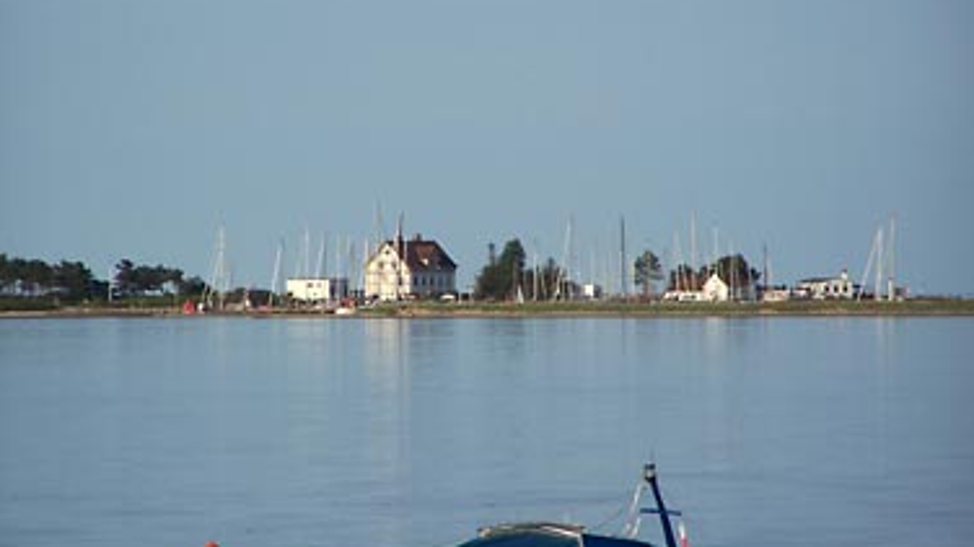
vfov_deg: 2.9
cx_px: 487
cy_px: 245
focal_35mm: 416
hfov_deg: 5.2
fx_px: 10738
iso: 64
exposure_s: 1/500
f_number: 5
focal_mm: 63
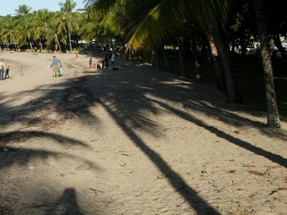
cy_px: 72
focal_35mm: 64
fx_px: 531
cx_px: 48
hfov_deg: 29.4
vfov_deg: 22.8
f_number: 4.8
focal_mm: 7.8
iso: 79
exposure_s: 1/724
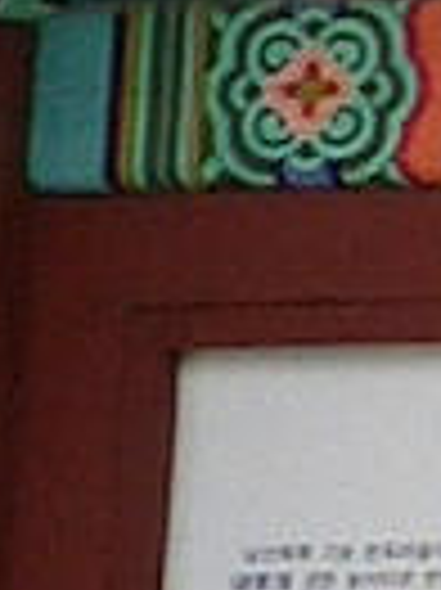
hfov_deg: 3.5
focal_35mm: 362
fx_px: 6159
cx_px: 2678
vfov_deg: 5.5
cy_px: -59
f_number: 3.5
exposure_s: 1/250
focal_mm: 5.6
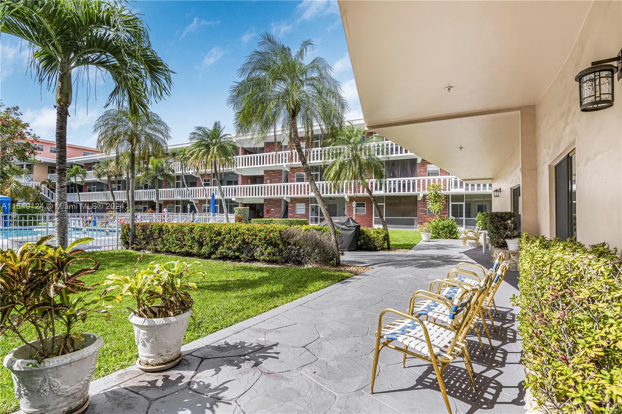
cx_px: 311
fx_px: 311
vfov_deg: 67.4
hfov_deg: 90.0
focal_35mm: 18
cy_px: 207
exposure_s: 1/500
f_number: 8
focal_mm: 18
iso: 400
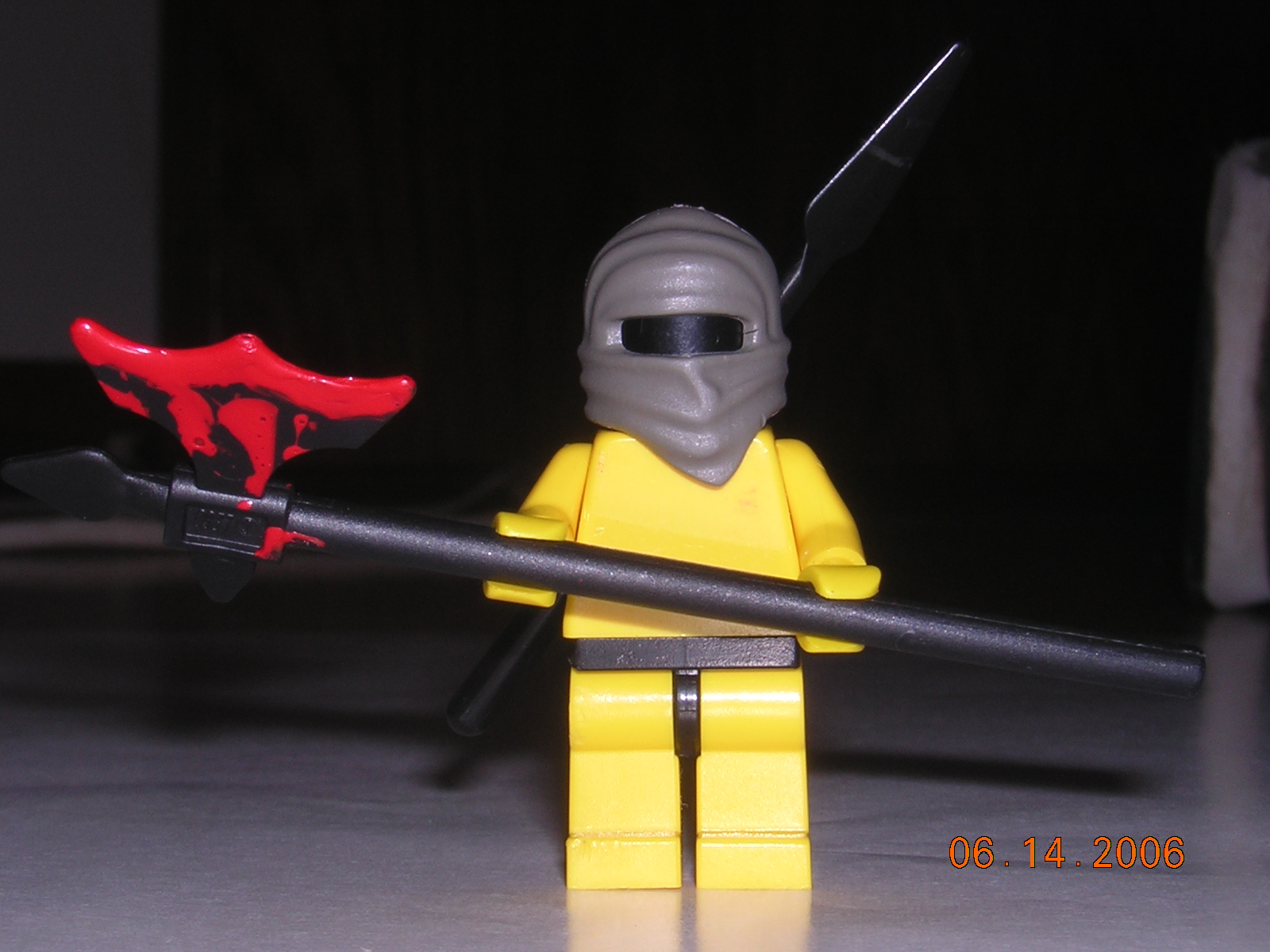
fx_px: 3119
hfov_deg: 23.0
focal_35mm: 85
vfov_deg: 17.4
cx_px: 635
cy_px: 476
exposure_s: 1/60.1
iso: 100
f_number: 8.2
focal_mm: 11.1
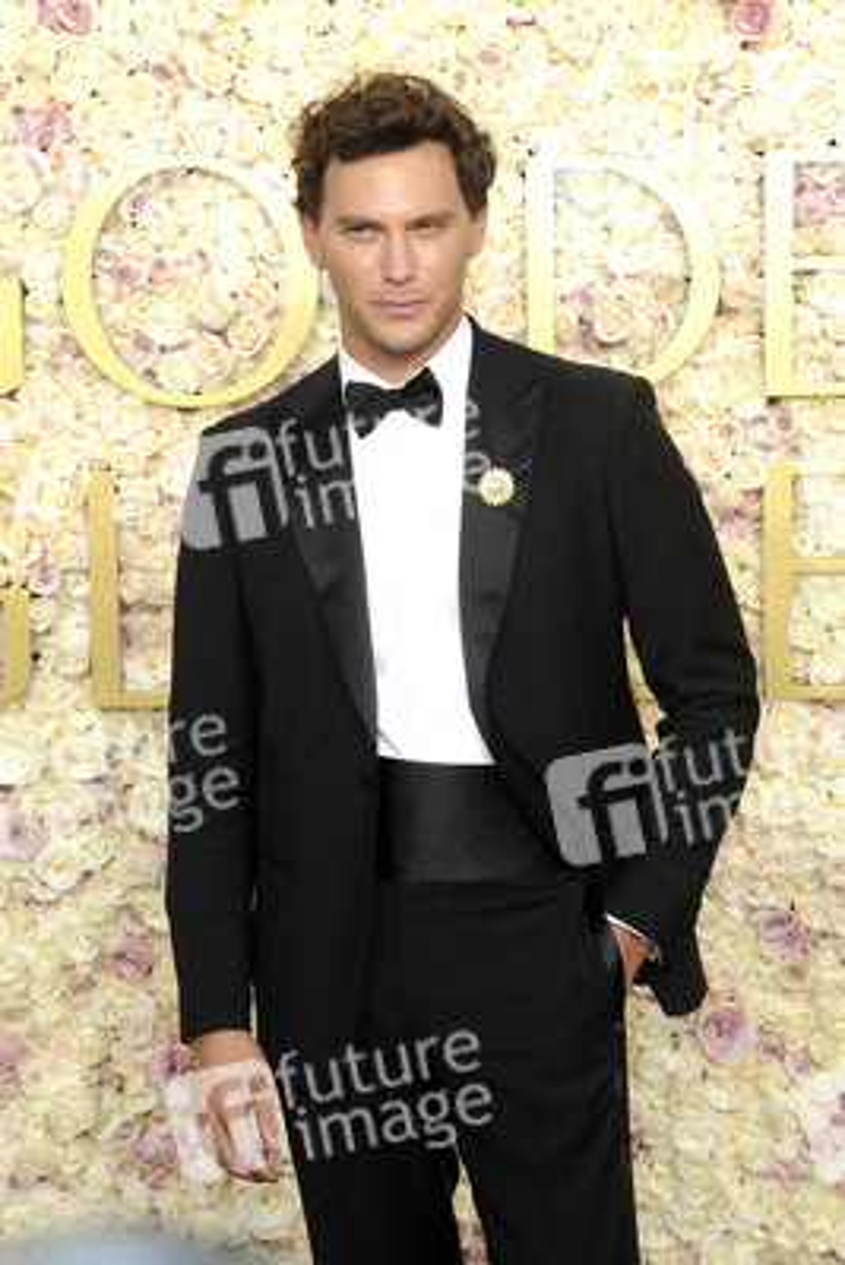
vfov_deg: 21.5
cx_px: 422
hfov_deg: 14.4
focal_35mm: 95
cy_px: 632
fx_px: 3342
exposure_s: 1/250
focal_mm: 95
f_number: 13
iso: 1000
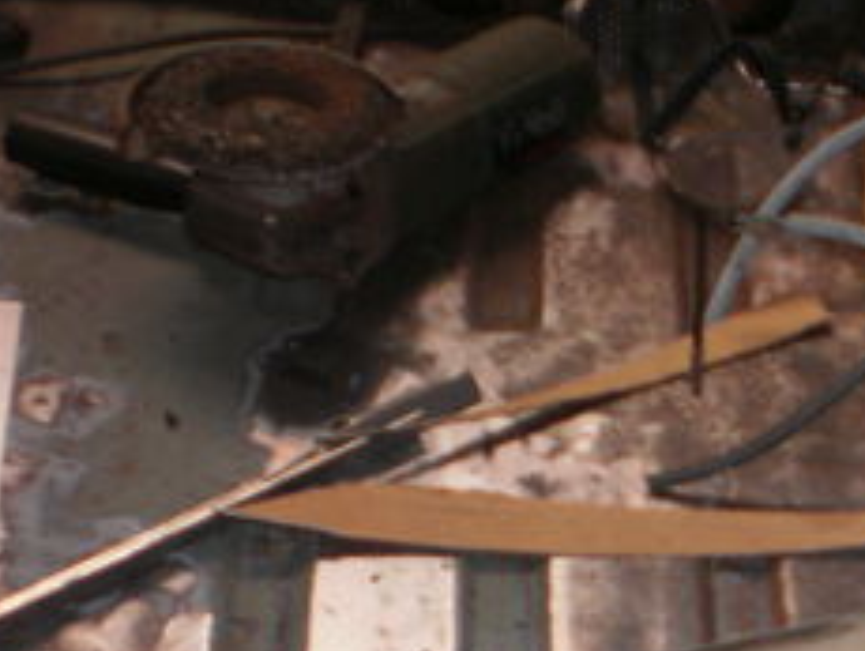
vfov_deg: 14.3
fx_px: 2501
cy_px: 794
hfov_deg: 19.1
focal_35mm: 100
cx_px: 861
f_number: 3.1
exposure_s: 1/30
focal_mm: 6.3
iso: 125
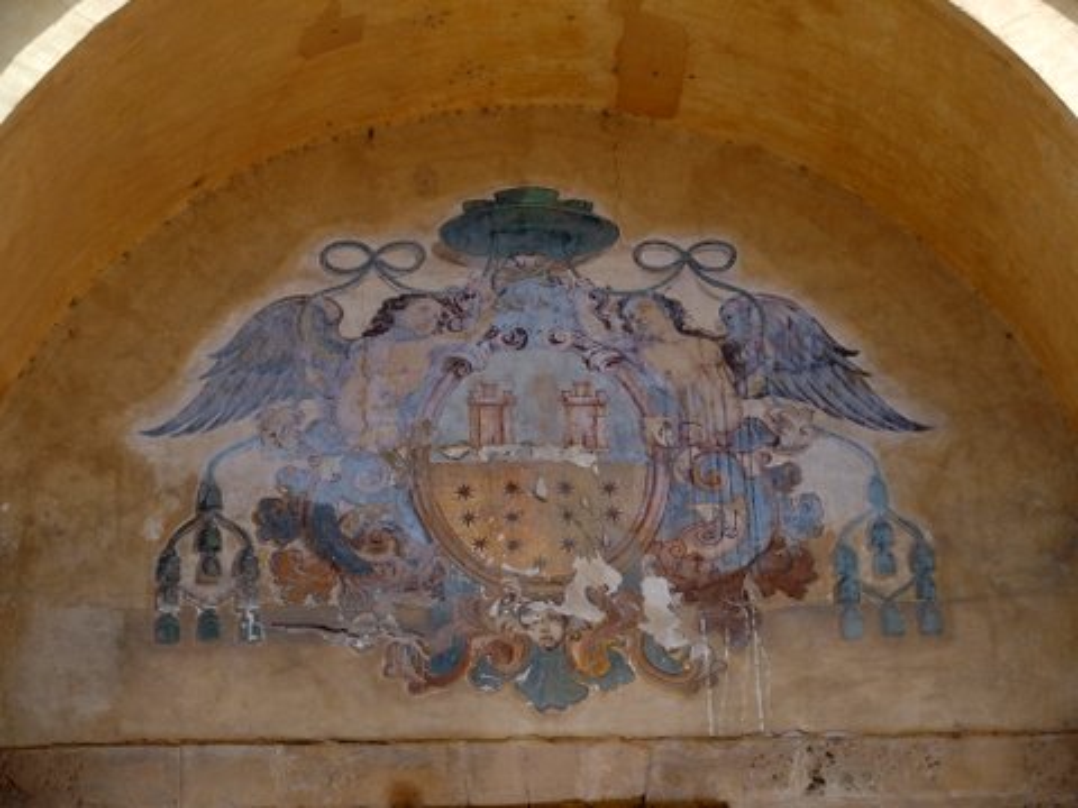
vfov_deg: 12.0
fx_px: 3862
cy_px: 404
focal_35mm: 124
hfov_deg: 15.9
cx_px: 539
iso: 100
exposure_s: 1/640
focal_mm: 26.2
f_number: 3.5
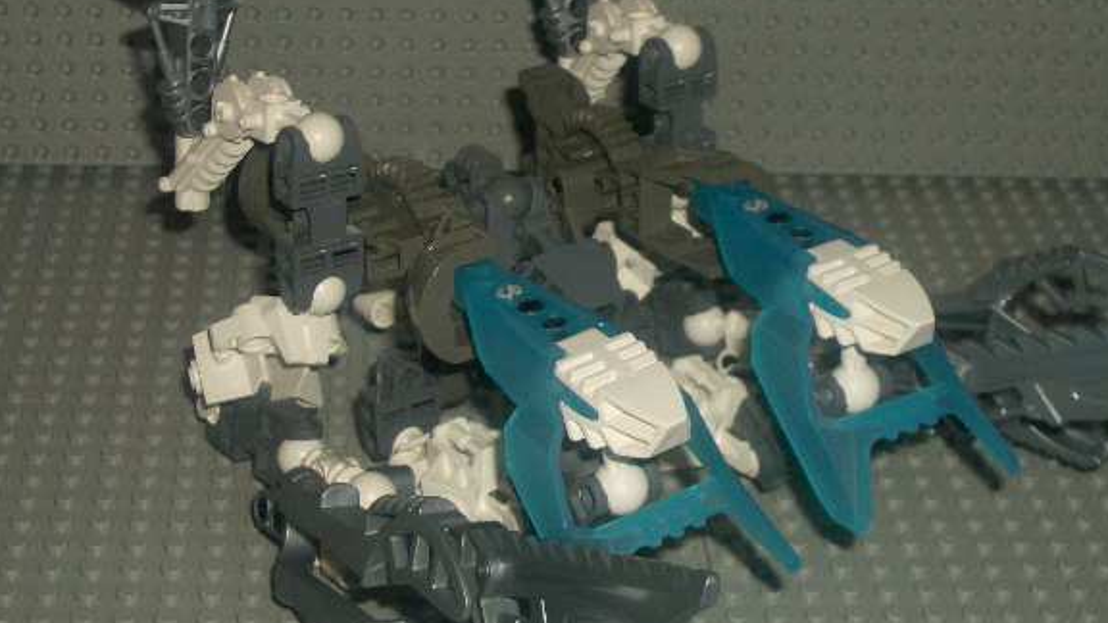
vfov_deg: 16.1
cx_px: 577
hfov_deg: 28.2
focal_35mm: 75
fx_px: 2203
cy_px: 285
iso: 100
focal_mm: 10.2
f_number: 3.5
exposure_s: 1/60
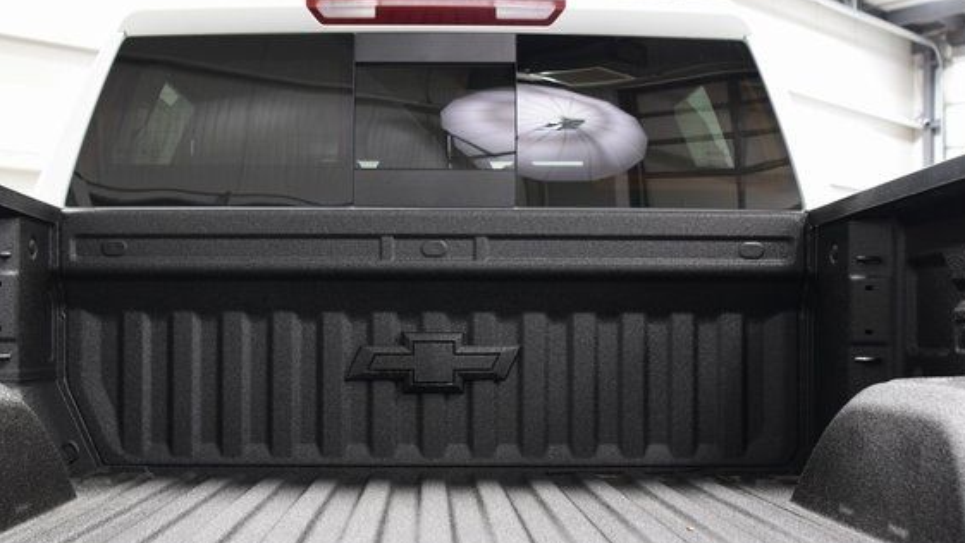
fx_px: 1101
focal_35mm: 43
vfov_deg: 27.7
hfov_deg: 47.3
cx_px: 439
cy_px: 331
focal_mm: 24
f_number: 3.5
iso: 1600
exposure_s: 1/60
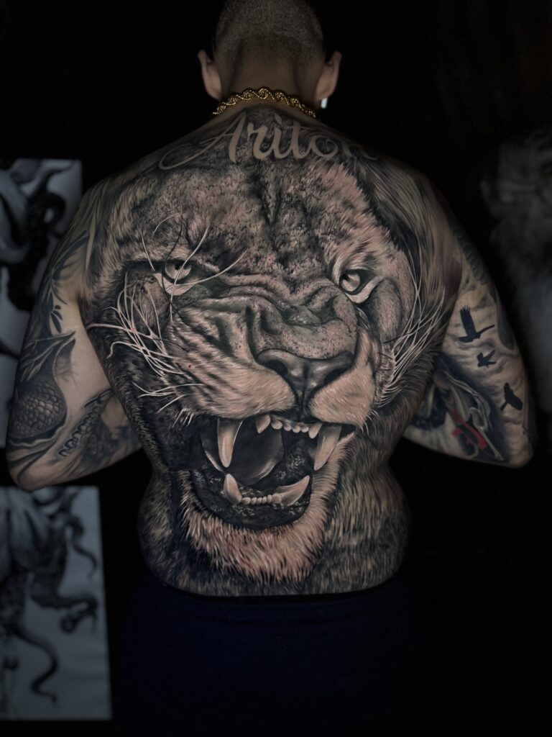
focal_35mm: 24
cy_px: 368
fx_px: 510
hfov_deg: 56.8
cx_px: 276
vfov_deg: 71.6
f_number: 1.78
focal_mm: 6.76
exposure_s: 1/60
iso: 320
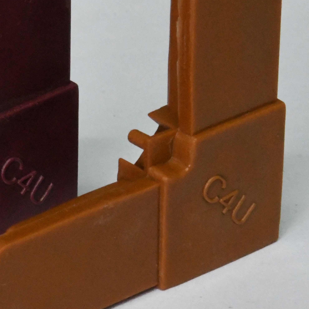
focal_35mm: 339
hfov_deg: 5.1
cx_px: -65
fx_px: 3424
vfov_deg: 5.2
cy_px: 90
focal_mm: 95
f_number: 29
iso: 12800
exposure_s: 1/13
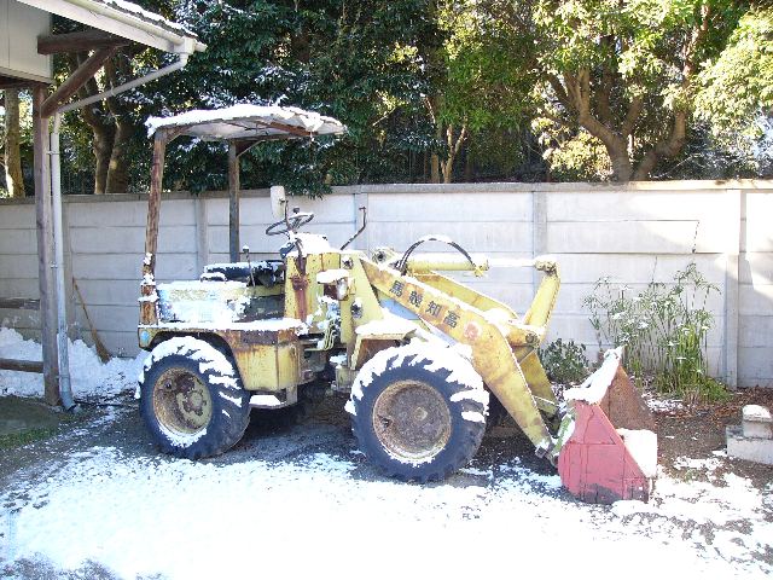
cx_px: 386
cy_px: 290
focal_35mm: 36
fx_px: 804
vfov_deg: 39.7
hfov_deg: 51.4
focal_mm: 6
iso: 100
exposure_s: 1/100
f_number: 3.7
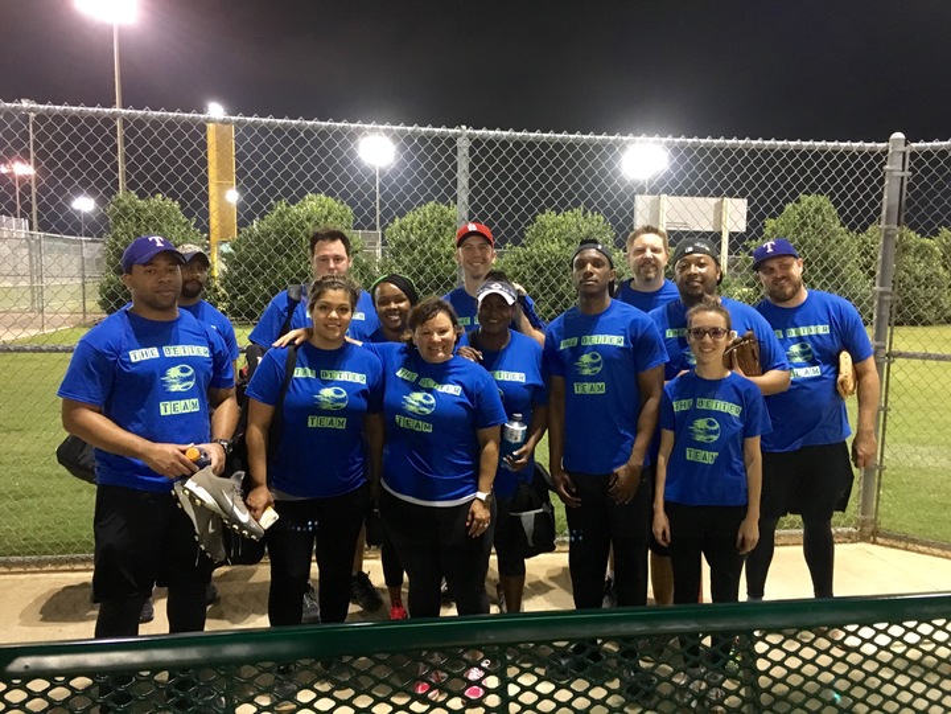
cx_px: 476
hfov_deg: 61.7
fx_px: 797
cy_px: 357
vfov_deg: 48.2
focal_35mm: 29
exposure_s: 1/15
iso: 250
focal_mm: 4.15
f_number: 2.2
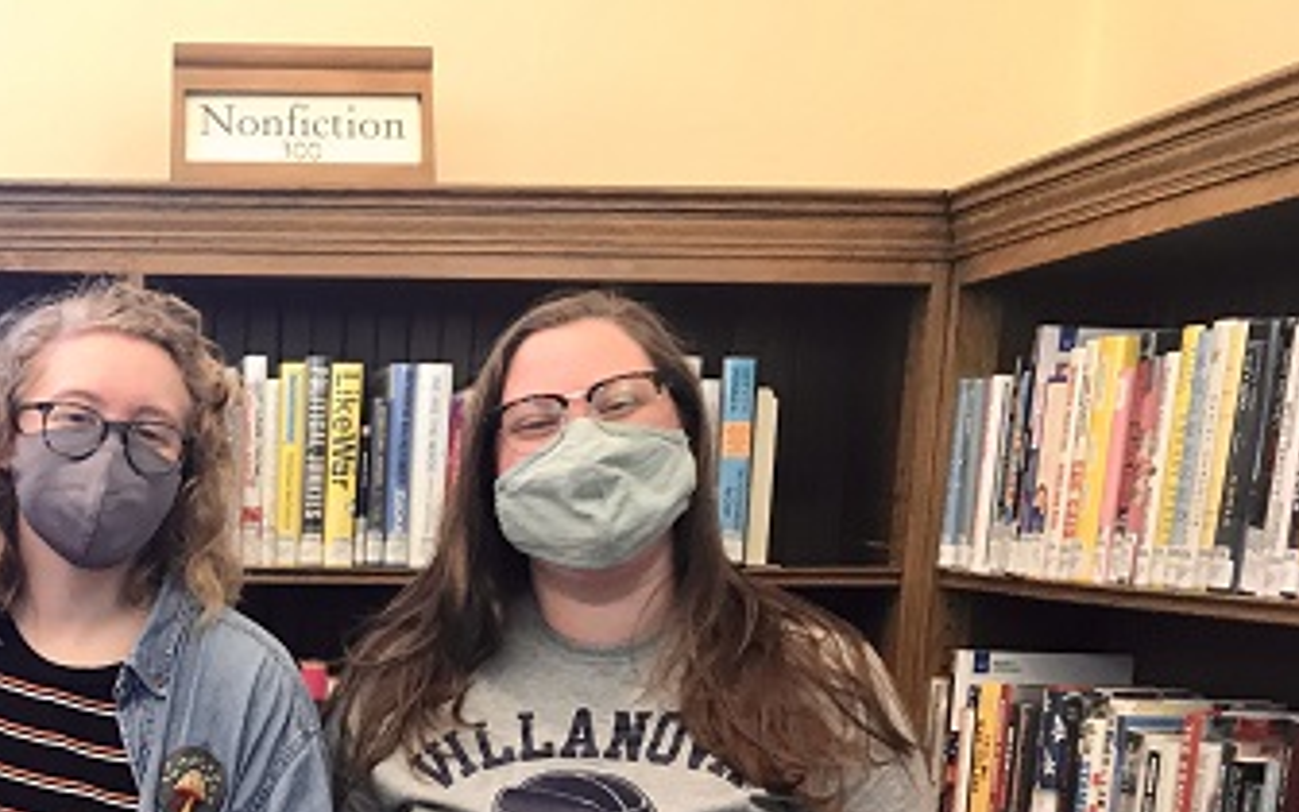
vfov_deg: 23.2
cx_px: 147
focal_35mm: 53
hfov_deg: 36.0
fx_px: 1876
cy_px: 858
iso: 40
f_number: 1.8
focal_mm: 3.99
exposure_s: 1/15
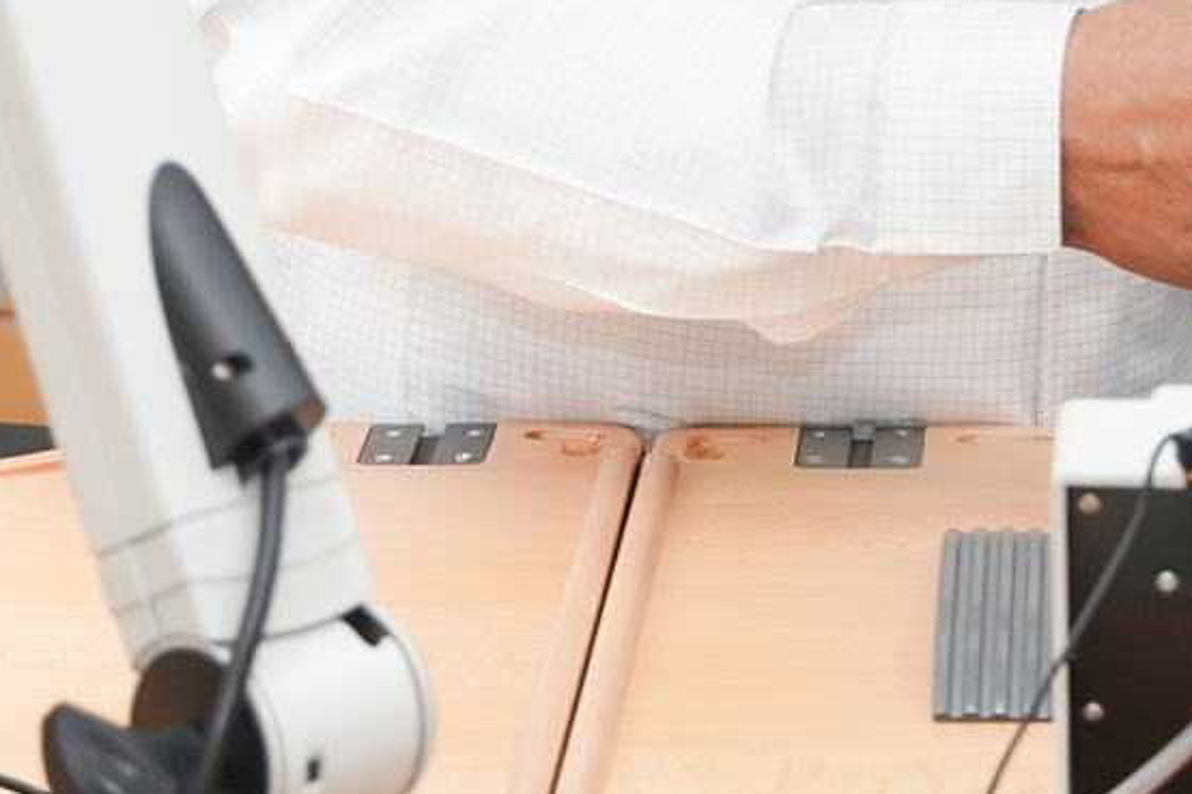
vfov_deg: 6.0
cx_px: 1280
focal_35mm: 222
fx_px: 7348
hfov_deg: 9.2
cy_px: -863
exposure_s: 1/160
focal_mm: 41
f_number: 3.5
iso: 500
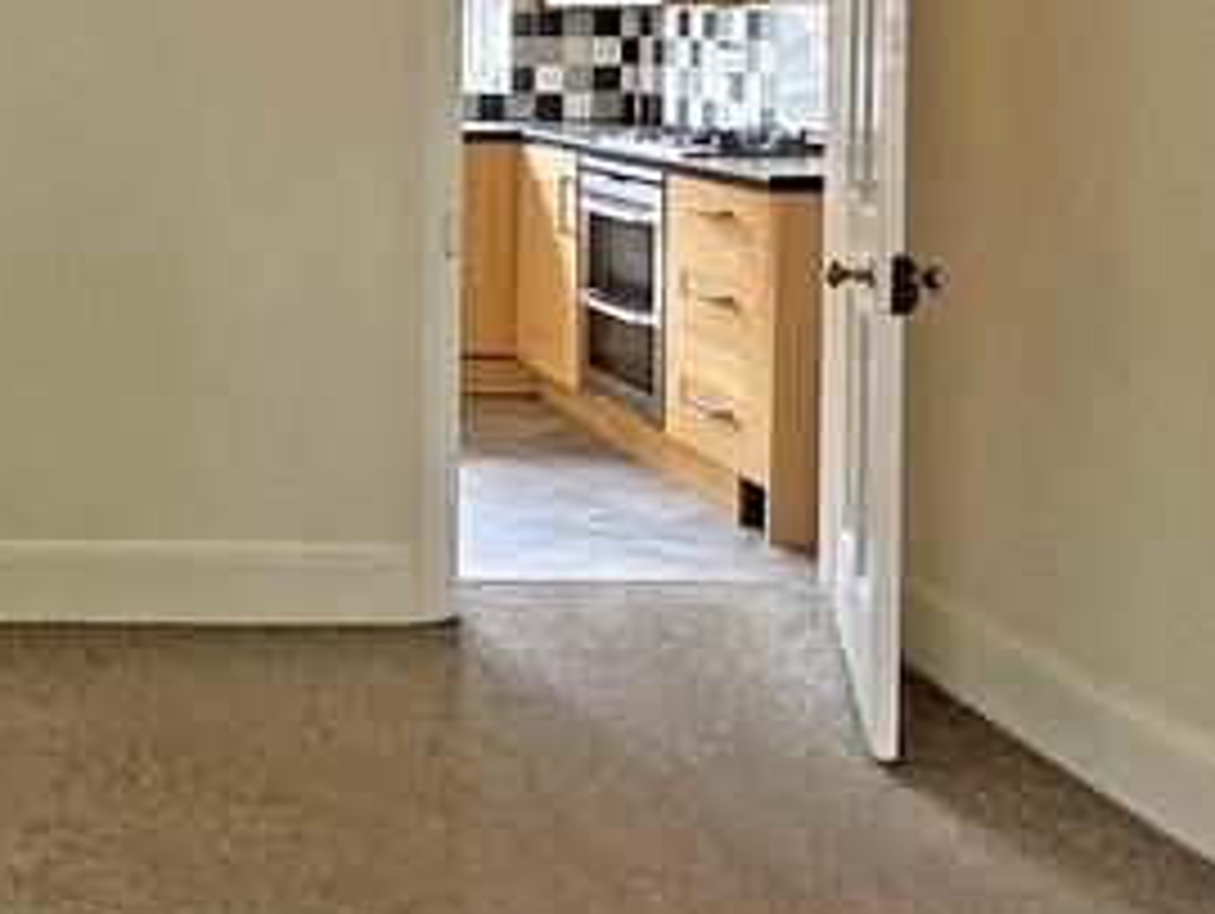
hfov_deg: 31.5
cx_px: -166
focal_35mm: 53
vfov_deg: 27.0
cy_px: 180
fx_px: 1862
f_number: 2.2
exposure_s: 1/73
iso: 320
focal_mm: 2.22
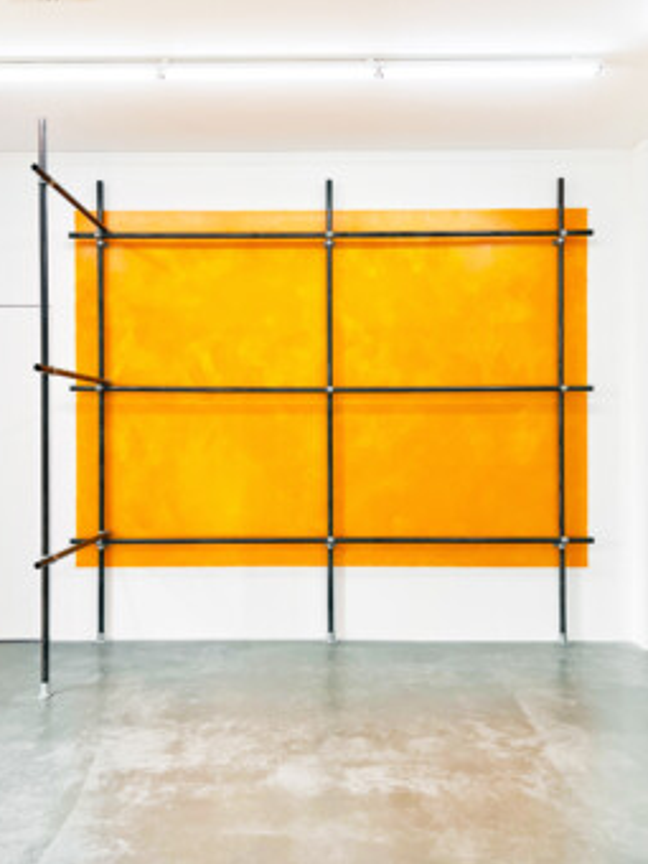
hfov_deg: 51.4
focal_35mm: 27
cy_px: 446
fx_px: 674
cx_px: 319
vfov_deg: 65.3
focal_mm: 5.7
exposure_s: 1/200
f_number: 1.5
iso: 40
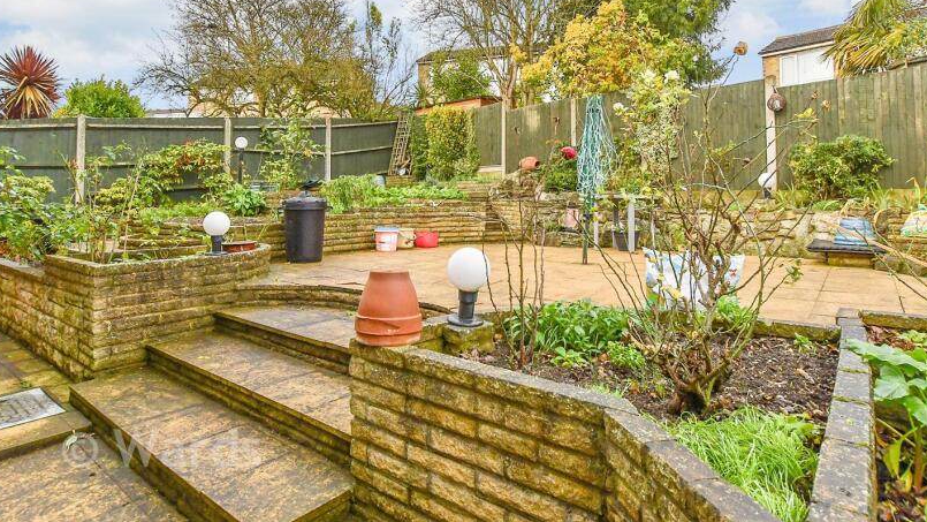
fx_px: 492
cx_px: 444
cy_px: 179
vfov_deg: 54.9
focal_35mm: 20
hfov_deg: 86.6
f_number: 8
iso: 320
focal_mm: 10
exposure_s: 1/200
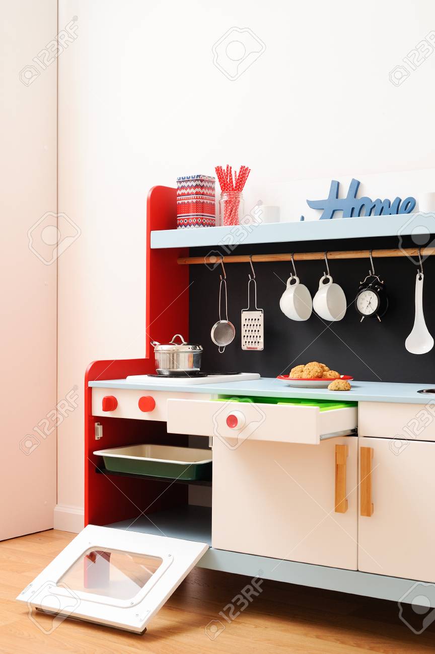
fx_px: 908
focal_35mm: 50
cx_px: 218
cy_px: 327
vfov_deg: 39.6
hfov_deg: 26.9
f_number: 7.1
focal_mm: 50
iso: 400
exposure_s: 1/160
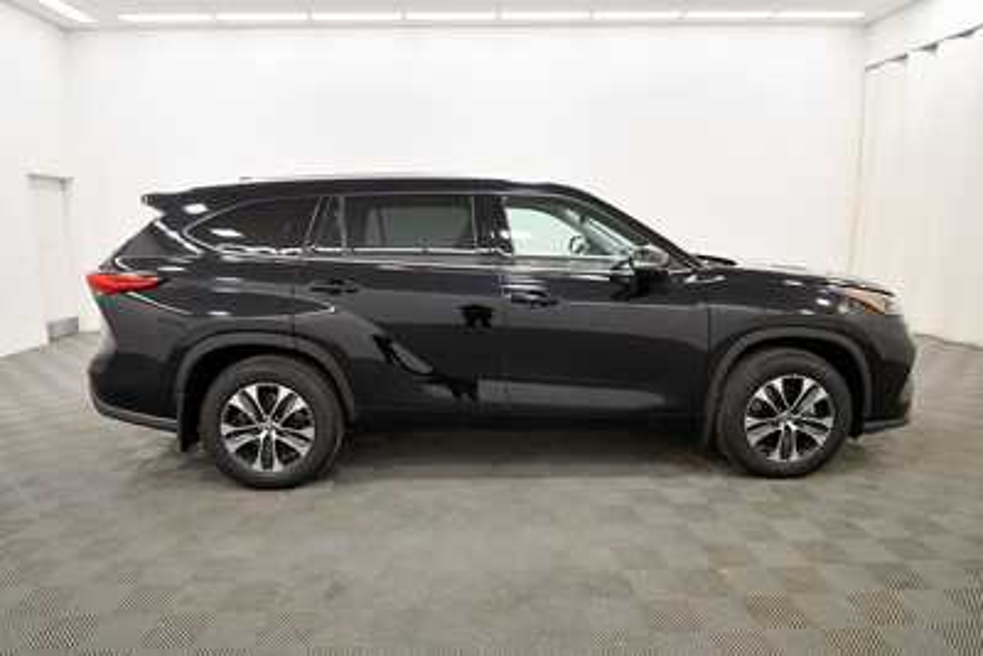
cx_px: 492
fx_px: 574
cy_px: 328
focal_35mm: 21
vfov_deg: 59.5
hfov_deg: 81.2
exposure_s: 1/125
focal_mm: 14
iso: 1000
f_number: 5
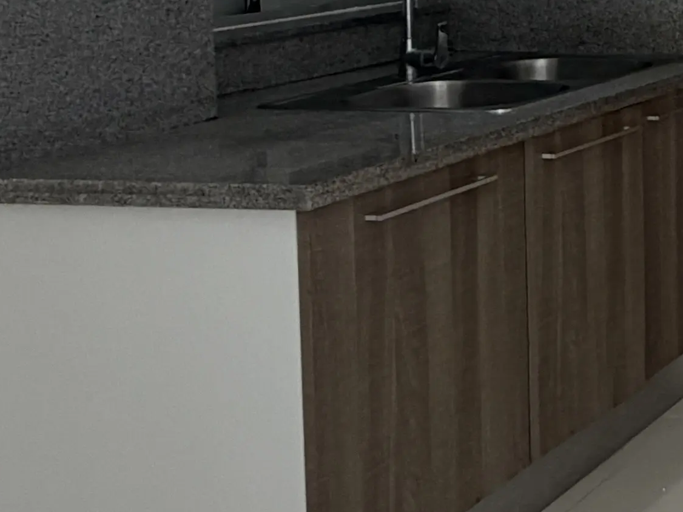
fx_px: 1401
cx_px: 1316
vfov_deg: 20.0
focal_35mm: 71
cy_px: -26
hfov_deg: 18.9
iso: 125
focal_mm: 2.22
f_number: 2.2
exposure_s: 1/120
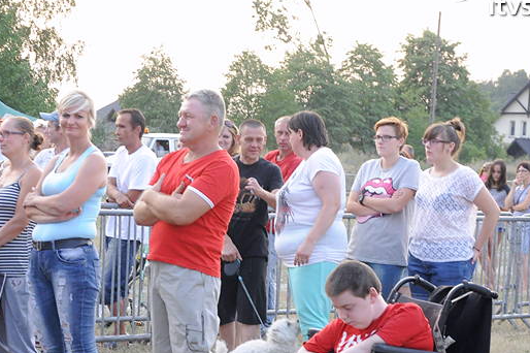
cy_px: 262
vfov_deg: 11.5
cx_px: 220
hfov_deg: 17.2
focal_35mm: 119
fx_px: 1751
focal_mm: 48
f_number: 7.1
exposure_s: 1/200
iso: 1000
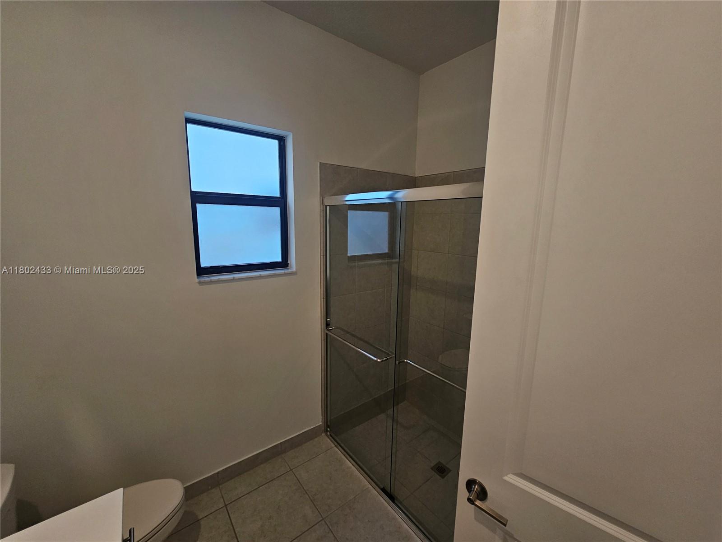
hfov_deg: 106.2
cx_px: 361
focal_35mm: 13
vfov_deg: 89.9
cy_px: 271
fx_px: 271
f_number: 2.2
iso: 100
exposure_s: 1/60
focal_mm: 2.2
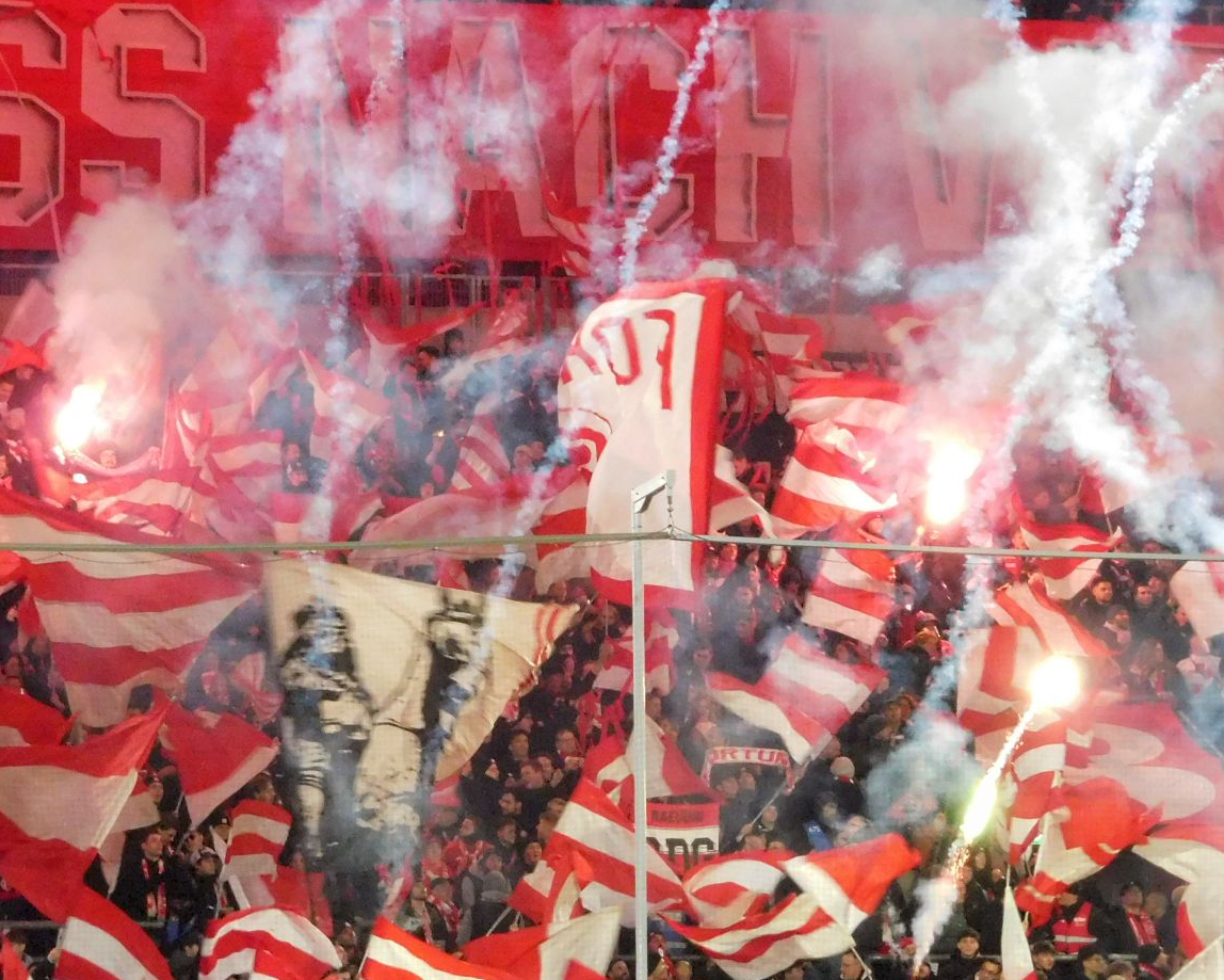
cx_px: 482
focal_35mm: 238
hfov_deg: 8.1
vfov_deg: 6.5
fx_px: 8624
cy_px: 674
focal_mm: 25
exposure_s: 1/60
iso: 800
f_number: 5.1
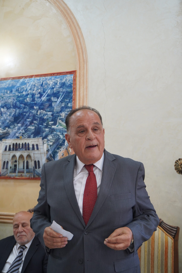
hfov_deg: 30.9
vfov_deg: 45.0
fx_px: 330
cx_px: 91
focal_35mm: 44
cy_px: 136
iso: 640
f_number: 5
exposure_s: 1/160
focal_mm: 29
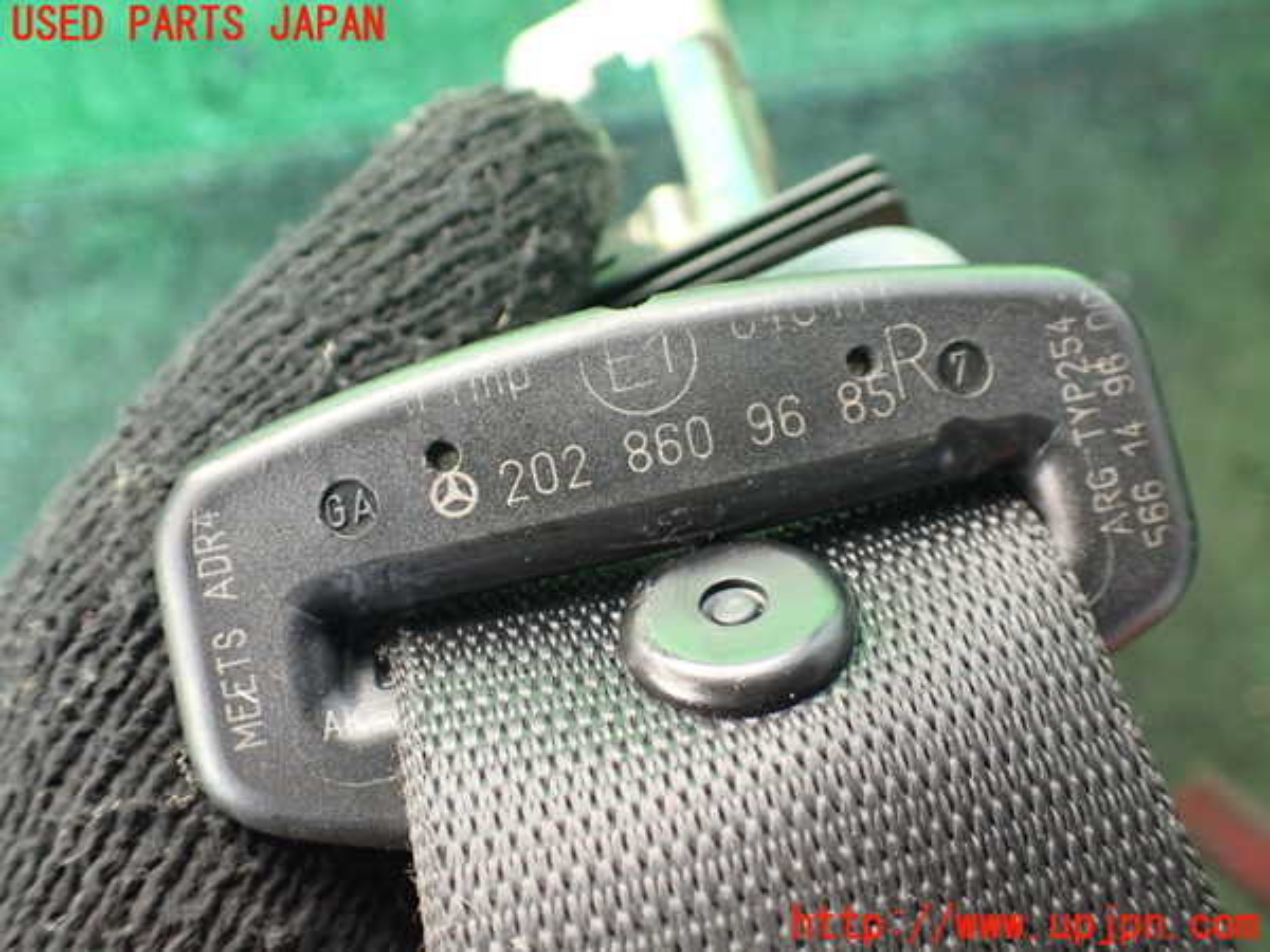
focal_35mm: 30
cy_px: 476
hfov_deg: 60.0
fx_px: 1101
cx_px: 635
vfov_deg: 46.8
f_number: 2.3
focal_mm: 5.4
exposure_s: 1/100
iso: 800
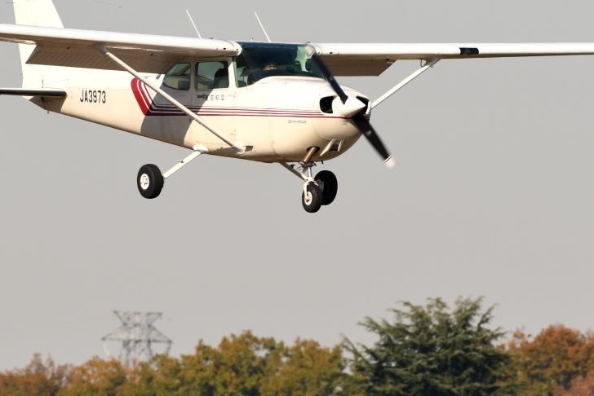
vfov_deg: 1.6
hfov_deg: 2.3
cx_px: 247
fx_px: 14624
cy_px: 131
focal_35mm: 886
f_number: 8
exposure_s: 1/1250
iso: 400
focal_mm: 420
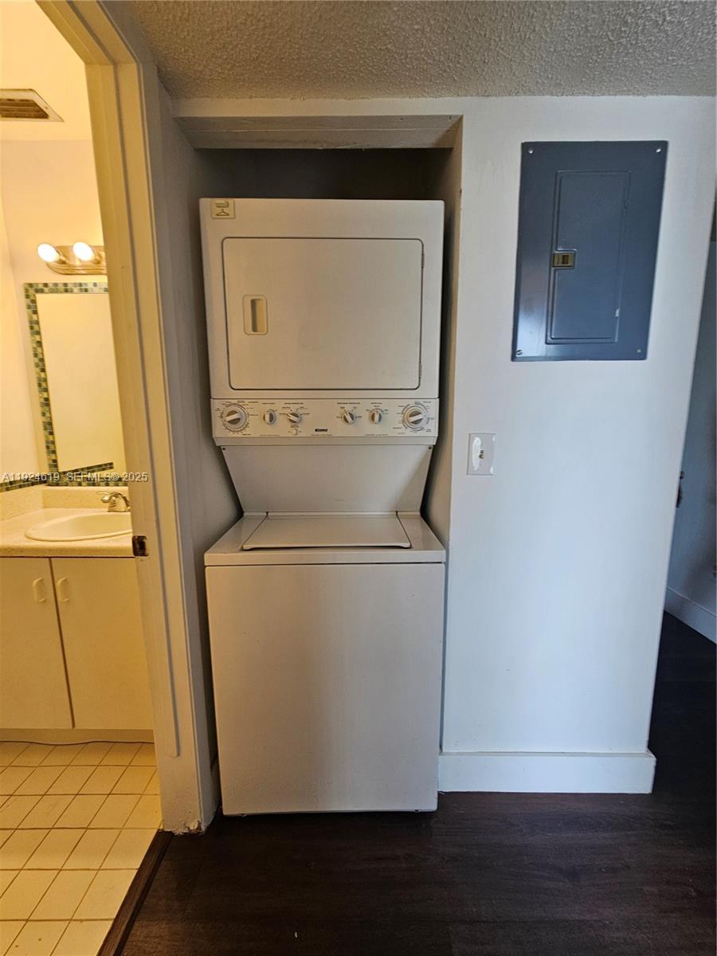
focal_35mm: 13
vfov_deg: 106.2
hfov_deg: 89.9
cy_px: 478
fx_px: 359
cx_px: 358
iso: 50
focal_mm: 2.2
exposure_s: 1/60
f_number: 2.2
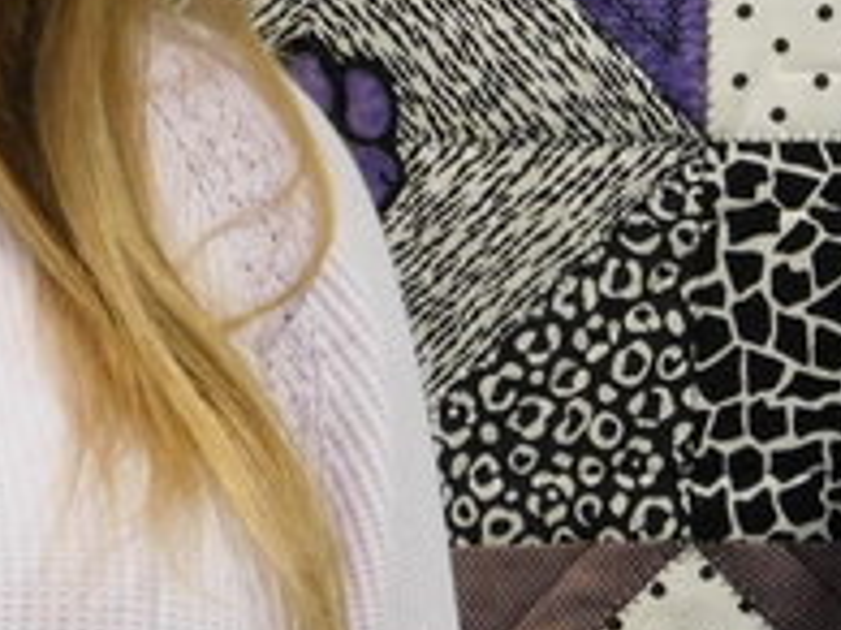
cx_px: 453
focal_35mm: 242
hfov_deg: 8.2
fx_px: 5876
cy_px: -155
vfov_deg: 6.1
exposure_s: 1/15
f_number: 4
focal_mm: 10.4
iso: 400
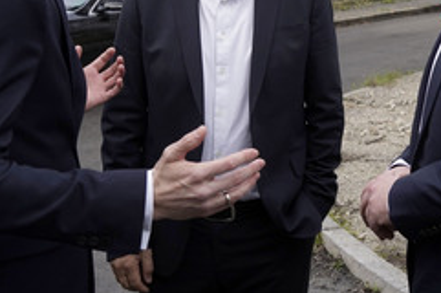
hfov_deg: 33.3
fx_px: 734
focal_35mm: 60
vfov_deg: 21.9
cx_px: 277
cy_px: 20
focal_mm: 32
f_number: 6.3
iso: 320
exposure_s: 1/250
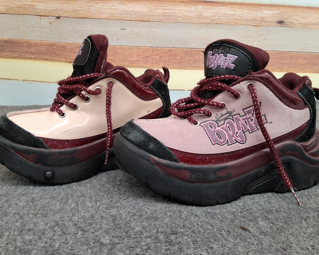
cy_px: 119
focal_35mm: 28
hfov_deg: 62.2
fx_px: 264
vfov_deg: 51.5
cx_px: 166
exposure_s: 1/40
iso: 200
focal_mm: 3.08
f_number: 2
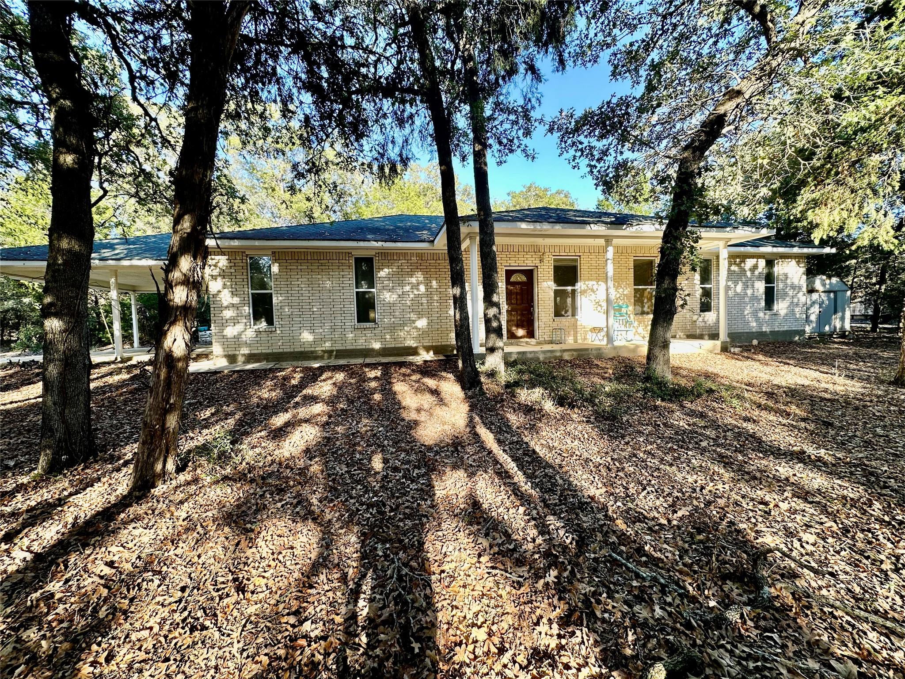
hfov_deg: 102.1
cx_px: 452
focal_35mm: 14
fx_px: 366
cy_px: 340
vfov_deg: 85.7
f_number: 2.2
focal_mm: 2.22
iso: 40
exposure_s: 1/103
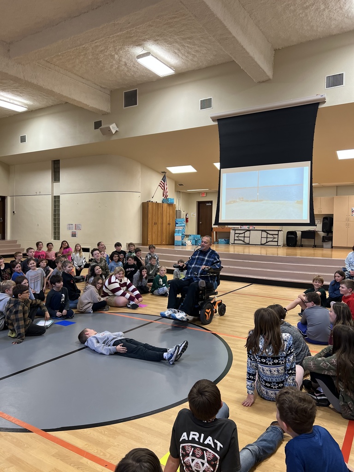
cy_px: 236
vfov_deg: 67.3
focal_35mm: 26
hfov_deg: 53.1
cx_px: 177
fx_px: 355
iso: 125
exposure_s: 1/120
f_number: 1.5
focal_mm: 5.7
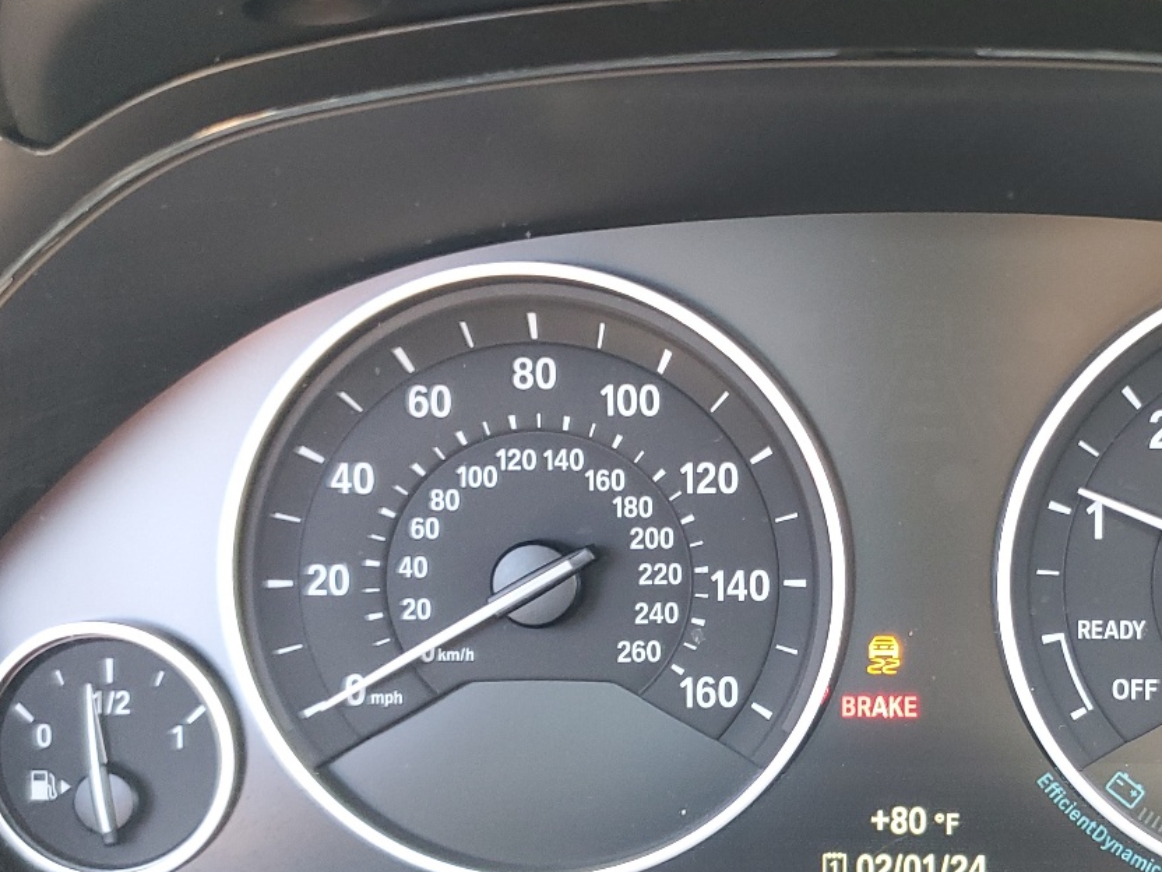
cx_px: 944
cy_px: 528
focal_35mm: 50
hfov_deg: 36.8
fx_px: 1678
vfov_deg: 29.0
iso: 98
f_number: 1.5
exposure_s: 1/60.2
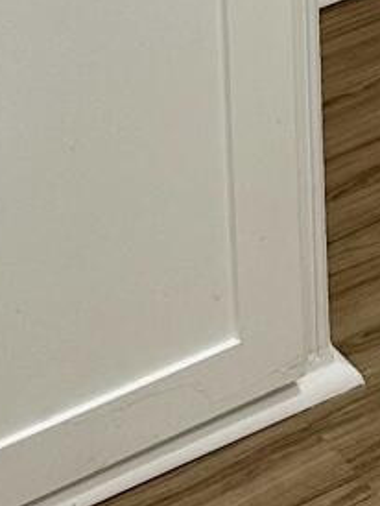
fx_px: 2557
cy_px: -792
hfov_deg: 8.3
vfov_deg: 9.7
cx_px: 559
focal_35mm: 175
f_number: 1.78
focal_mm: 6.86
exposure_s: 1/120
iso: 160
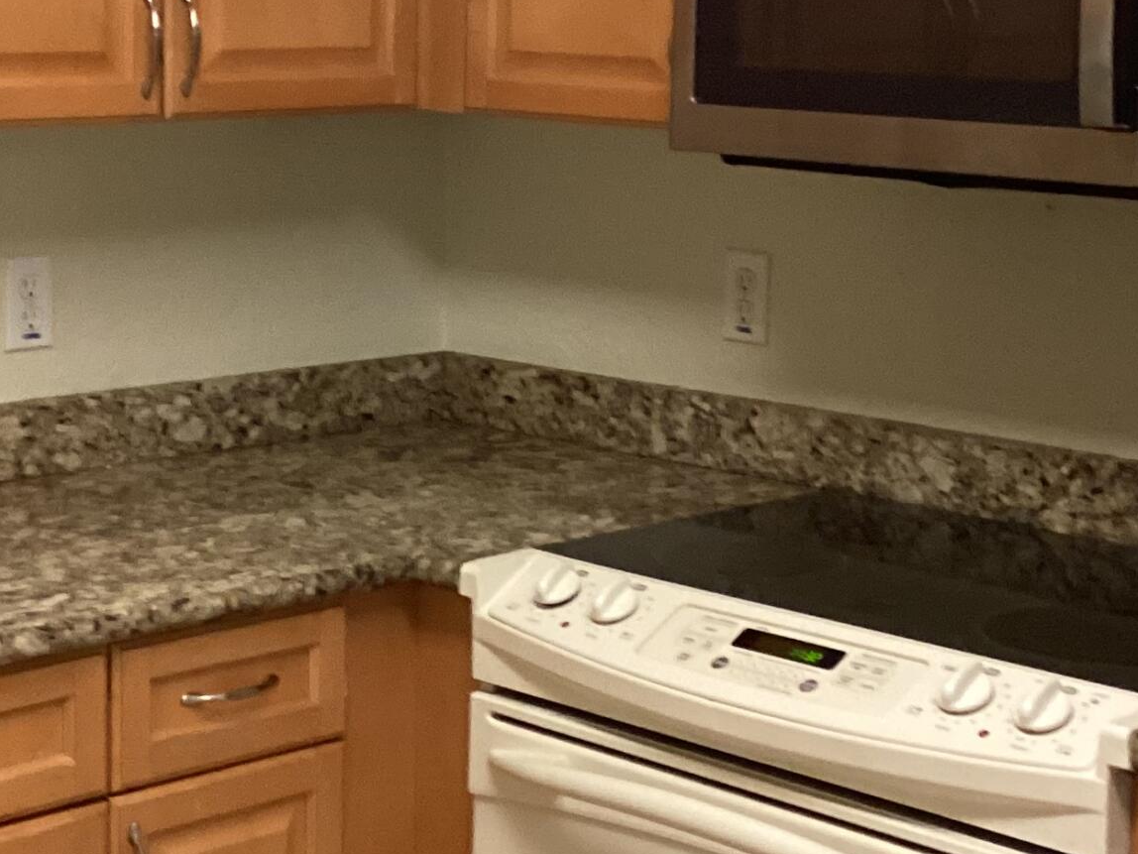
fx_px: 2663
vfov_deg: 18.2
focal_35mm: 81
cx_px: 439
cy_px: 278
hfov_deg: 24.1
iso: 320
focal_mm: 3.3
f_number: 2.4
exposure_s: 1/30
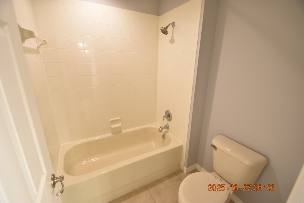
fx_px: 127
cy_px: 102
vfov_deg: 77.3
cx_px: 152
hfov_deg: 100.4
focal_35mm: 15
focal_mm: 10
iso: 800
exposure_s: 1/30
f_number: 3.5
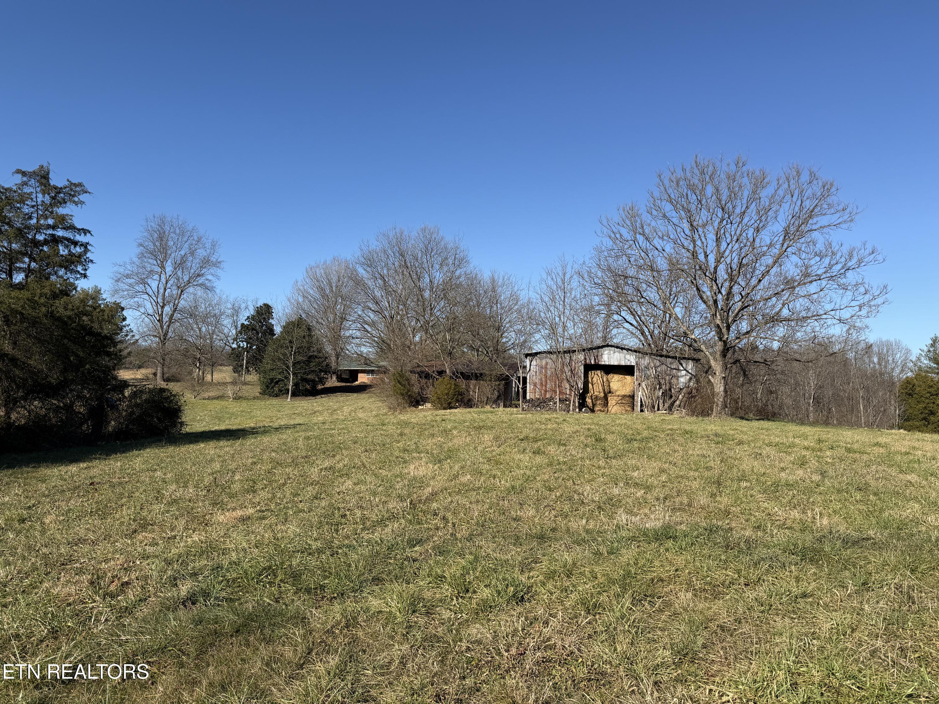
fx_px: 651
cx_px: 470
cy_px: 352
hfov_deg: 71.6
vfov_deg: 56.8
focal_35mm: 24
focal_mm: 6.76
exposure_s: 1/4405
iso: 80
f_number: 1.78
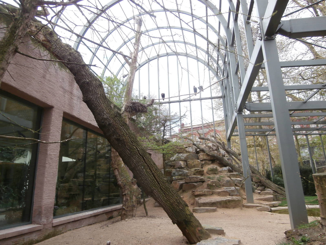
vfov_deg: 56.8
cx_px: 163
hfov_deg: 71.6
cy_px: 122
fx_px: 226
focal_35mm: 24
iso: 100
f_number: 3
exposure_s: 1/250
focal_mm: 4.2
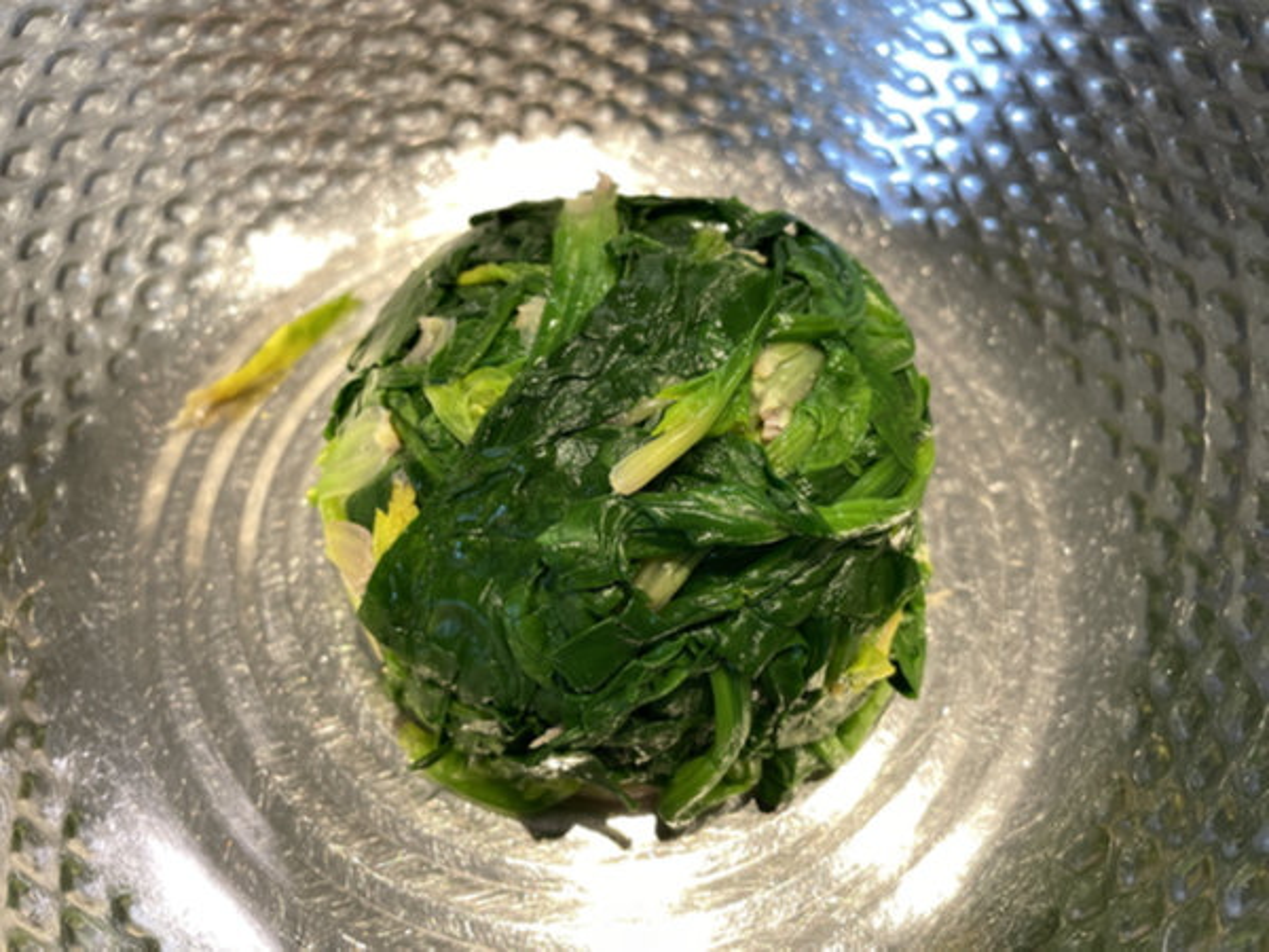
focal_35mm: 26
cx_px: 634
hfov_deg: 67.3
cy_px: 476
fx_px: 953
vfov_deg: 53.1
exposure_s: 1/60
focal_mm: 4.2
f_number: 1.6
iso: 80
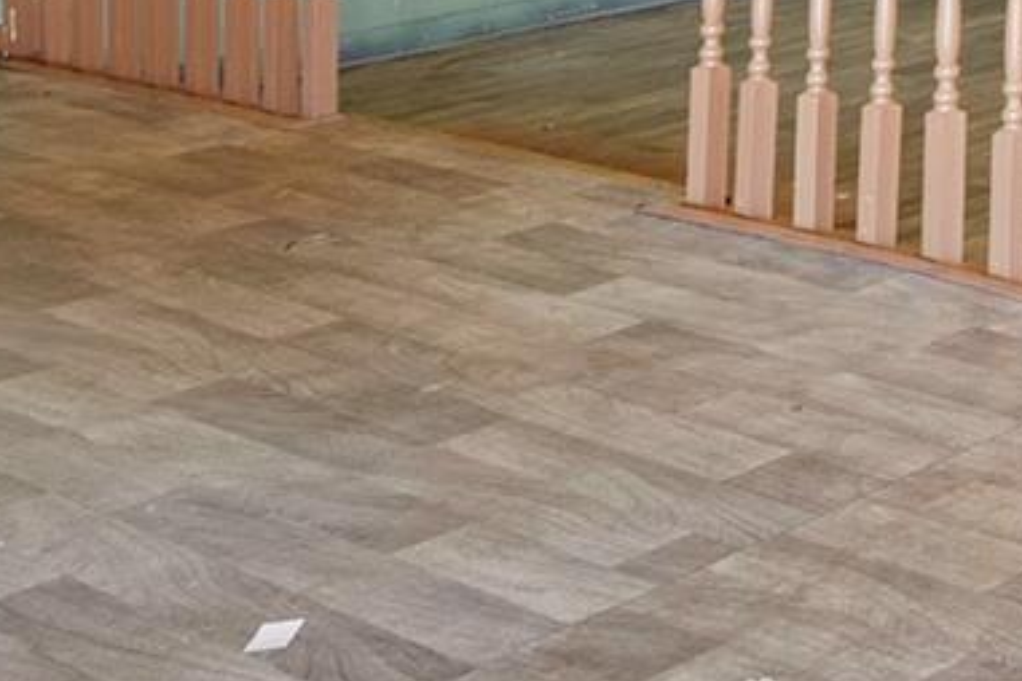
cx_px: 1896
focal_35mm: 86
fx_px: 2441
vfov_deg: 14.1
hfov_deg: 18.1
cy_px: -543
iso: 250
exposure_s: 1/1.25
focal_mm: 16
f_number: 8
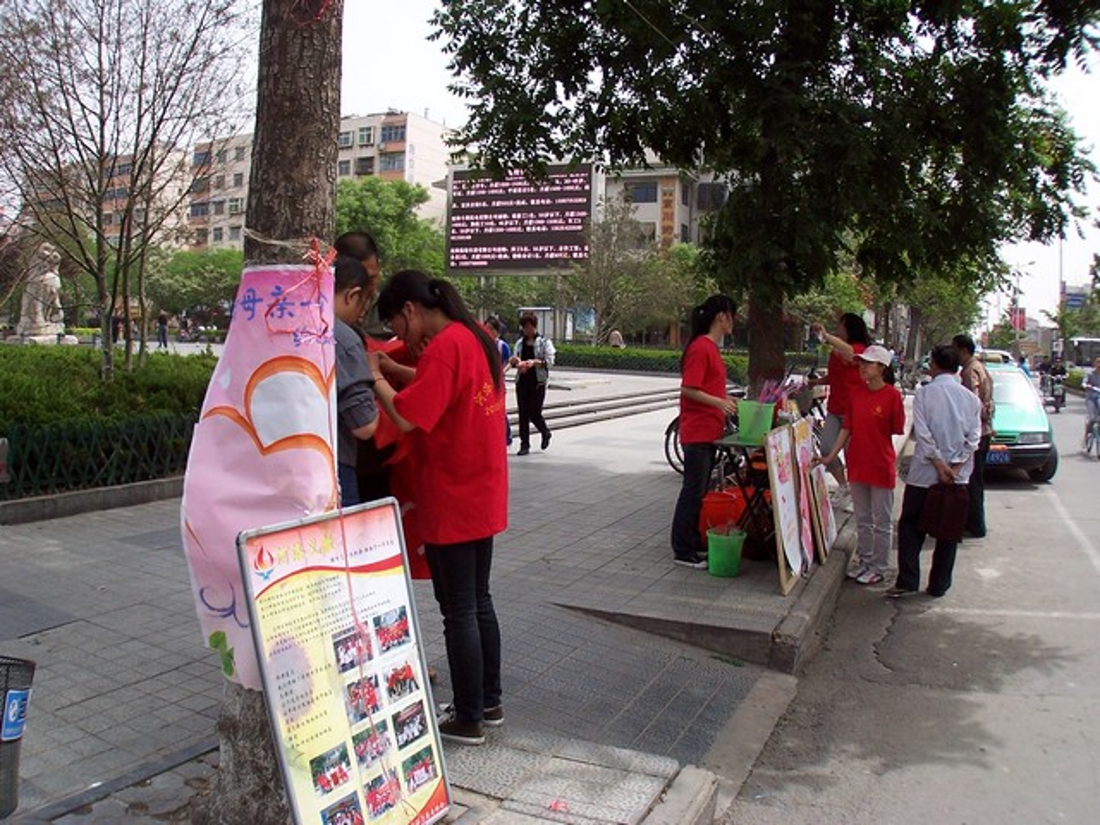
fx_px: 1271
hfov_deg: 46.8
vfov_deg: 36.0
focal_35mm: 40
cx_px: 550
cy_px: 412
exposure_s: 1/1000
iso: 100
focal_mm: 6.7
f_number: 3.4
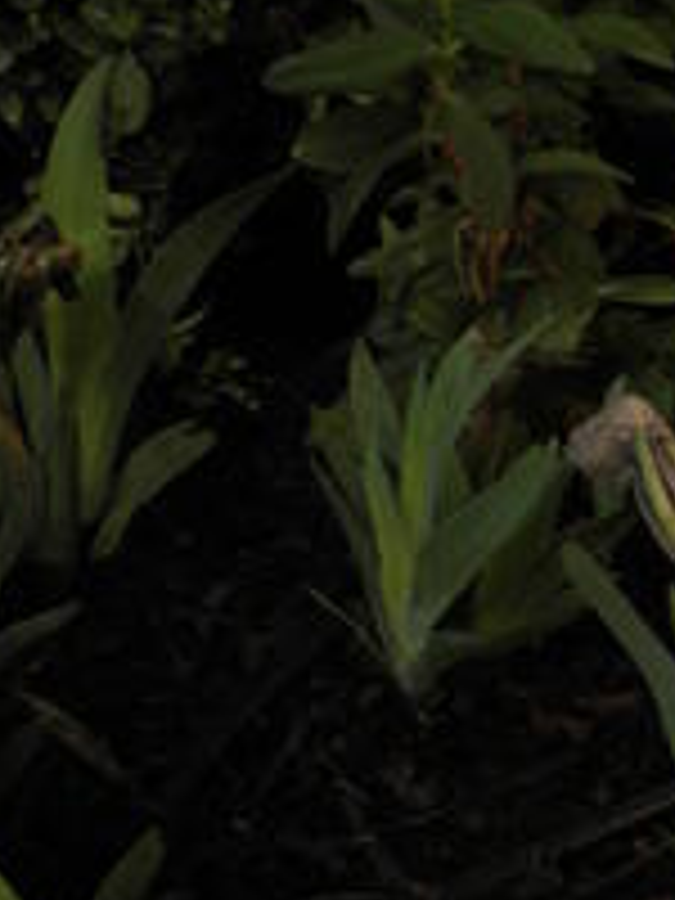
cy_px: -202
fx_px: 3406
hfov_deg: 11.3
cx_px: 526
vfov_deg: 14.5
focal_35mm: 131
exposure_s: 1/40
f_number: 3.3
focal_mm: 7.31
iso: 80
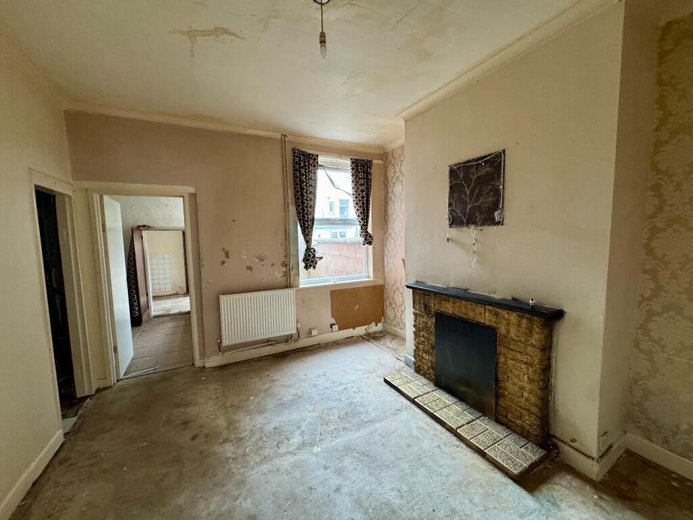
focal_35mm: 14
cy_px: 260
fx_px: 280
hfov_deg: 102.1
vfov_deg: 85.7
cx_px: 346
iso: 320
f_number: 2.2
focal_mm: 2.22
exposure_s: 1/62
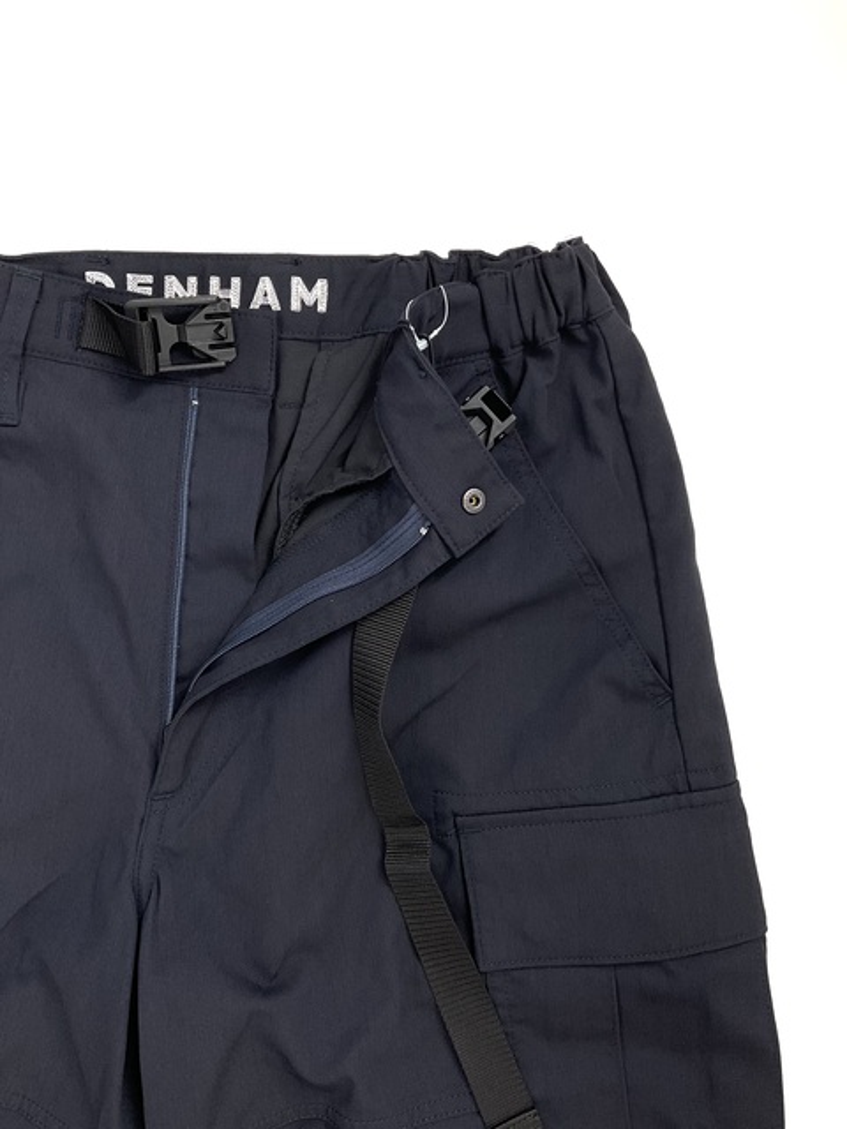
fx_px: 946
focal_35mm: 29
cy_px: 564
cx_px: 424
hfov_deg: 48.2
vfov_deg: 61.7
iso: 32
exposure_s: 1/100
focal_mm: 3
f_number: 1.8
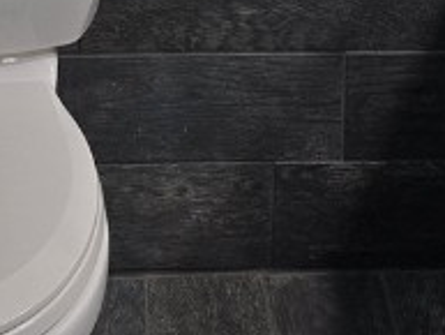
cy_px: -441
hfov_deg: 16.1
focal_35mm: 122
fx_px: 1569
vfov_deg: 10.6
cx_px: 161
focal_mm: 6.3
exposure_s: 1/120
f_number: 1.7
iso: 320
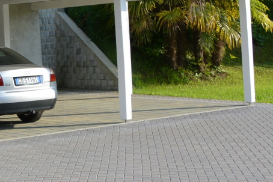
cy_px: -22
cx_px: -152
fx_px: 827
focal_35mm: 109
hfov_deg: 16.8
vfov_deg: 12.3
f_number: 8
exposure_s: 1/250
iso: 200
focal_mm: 22
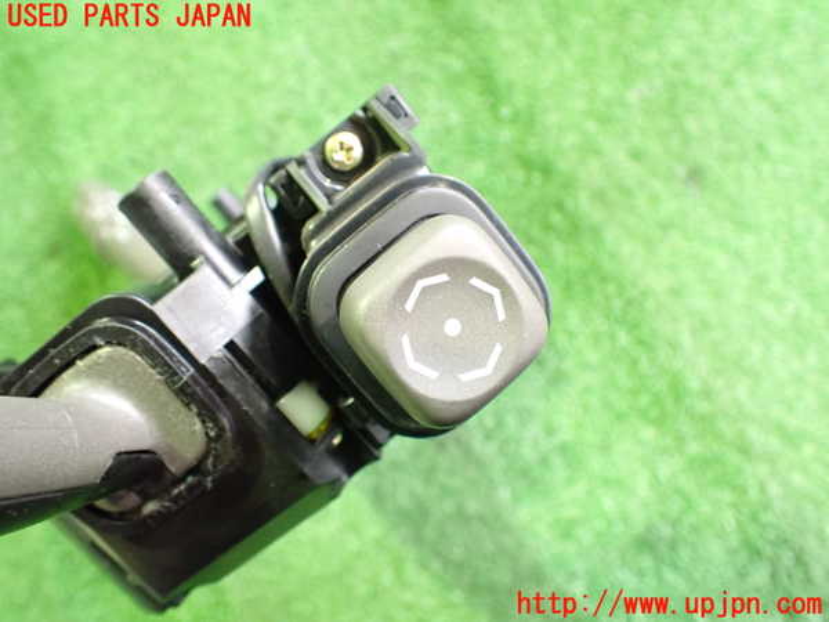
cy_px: 311
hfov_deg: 60.0
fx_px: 718
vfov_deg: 46.8
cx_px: 414
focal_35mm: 30
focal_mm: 5.4
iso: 1250
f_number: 2.3
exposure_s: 1/30
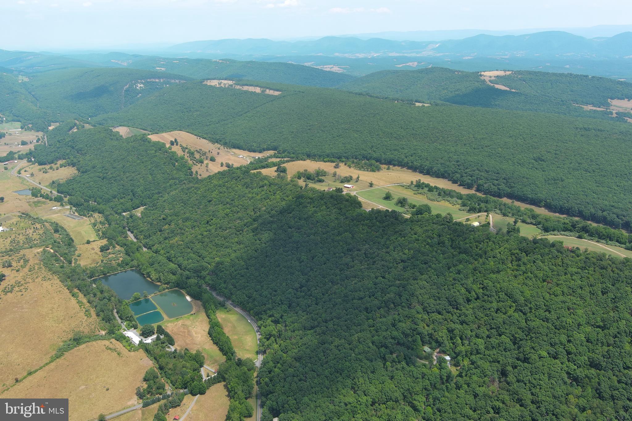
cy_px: 210
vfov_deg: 45.0
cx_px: 316
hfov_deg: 63.7
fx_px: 509
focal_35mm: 29
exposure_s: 1/867
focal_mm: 10.57
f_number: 2.8
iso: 100
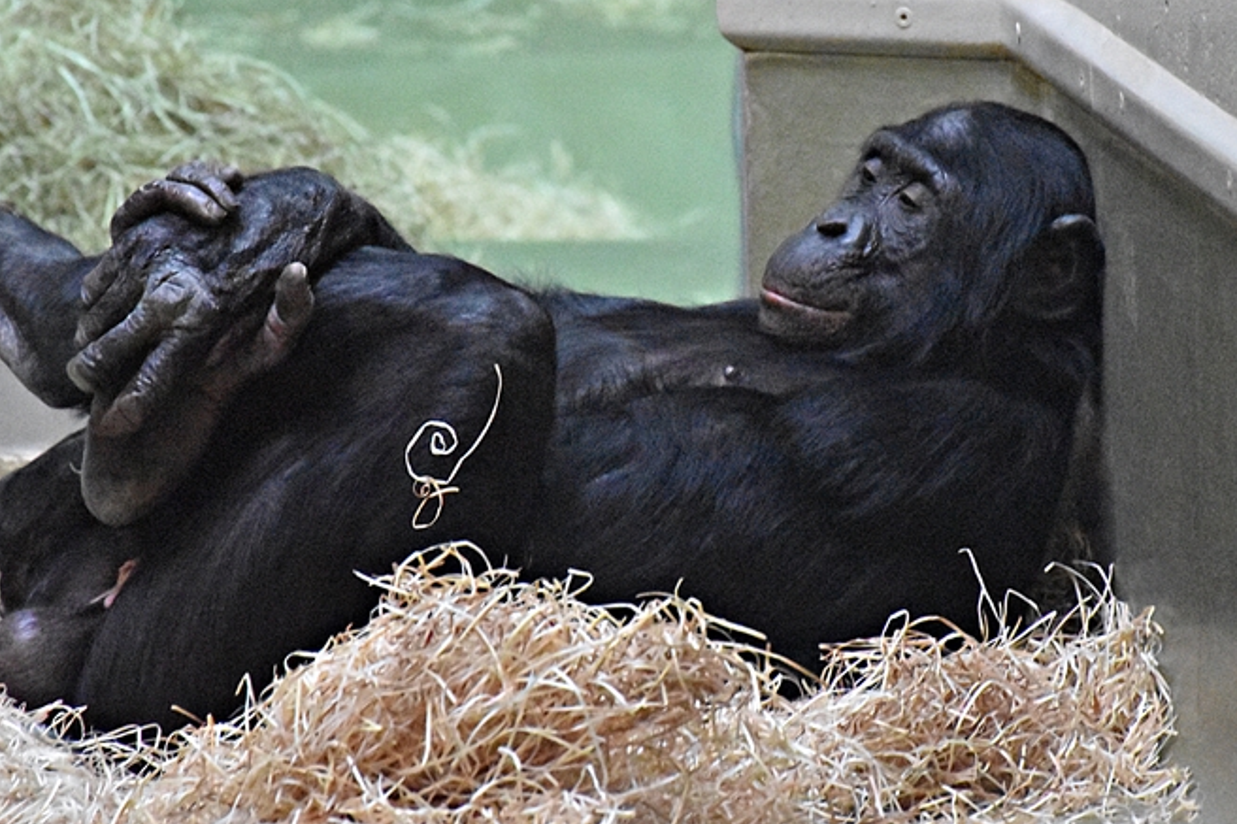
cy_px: 305
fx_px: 11267
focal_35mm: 328
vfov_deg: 4.2
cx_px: 668
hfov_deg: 6.3
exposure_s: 1/200
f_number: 5.6
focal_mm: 140
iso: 12800
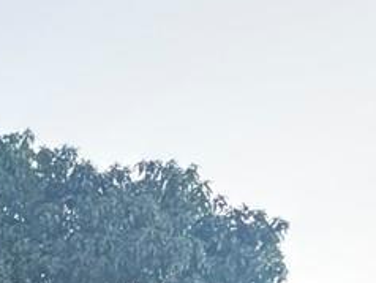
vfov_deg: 12.6
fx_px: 1022
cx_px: -276
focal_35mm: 94
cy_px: 658
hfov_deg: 17.4
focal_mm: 2.22
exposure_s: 1/60
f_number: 2.2
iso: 640
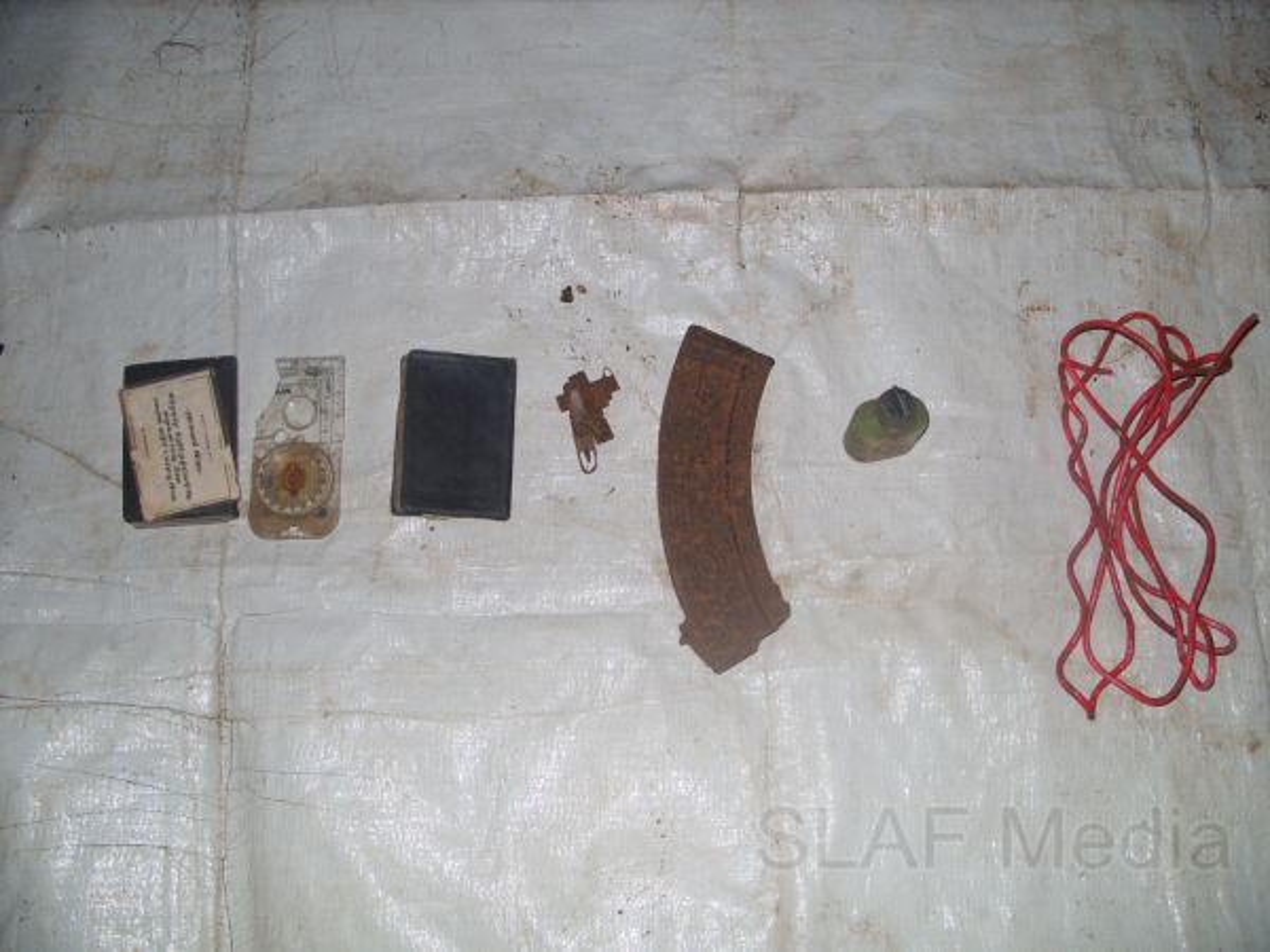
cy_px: 476
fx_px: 1394
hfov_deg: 49.0
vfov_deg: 37.7
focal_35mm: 38
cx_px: 635
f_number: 2.8
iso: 50
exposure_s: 1/30
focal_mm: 7.8
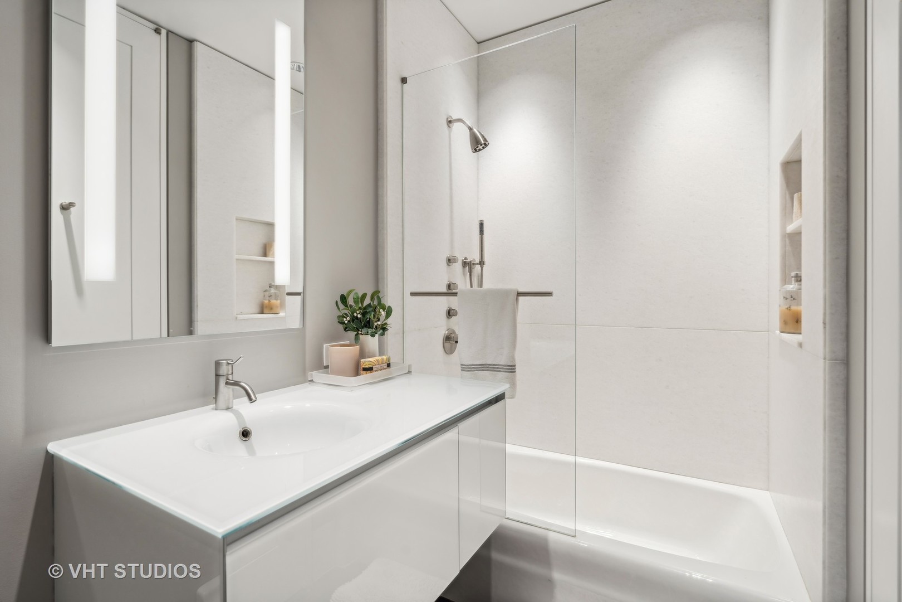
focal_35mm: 16
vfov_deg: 73.7
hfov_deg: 96.7
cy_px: 301
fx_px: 401
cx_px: 451
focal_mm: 16
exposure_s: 1/20
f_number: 7.1
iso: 320
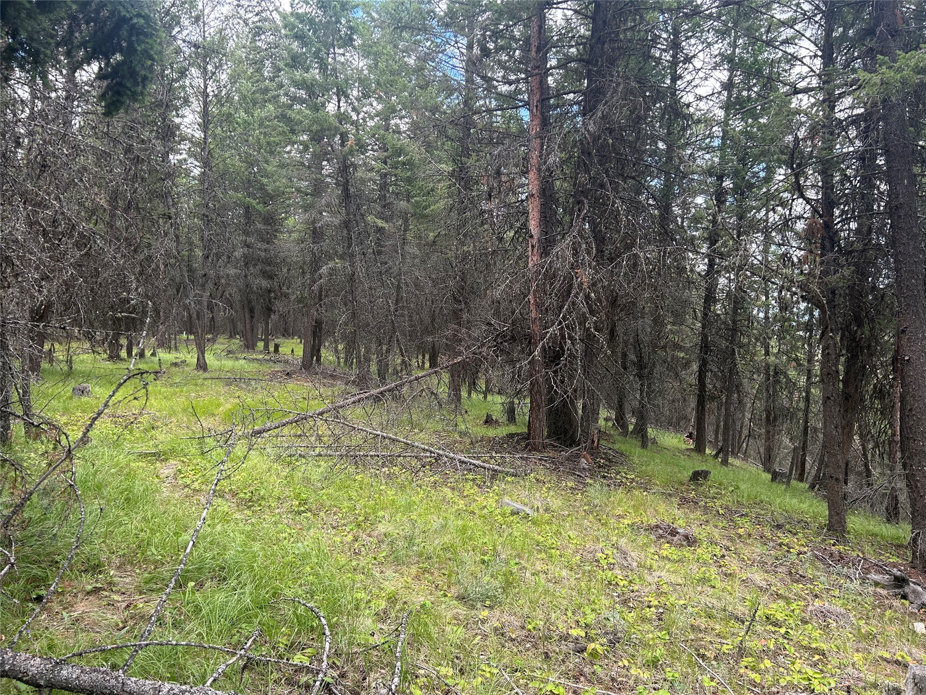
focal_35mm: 26
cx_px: 463
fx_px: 696
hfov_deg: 67.3
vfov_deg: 53.1
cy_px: 348
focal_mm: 5.7
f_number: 1.5
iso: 50
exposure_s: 1/431
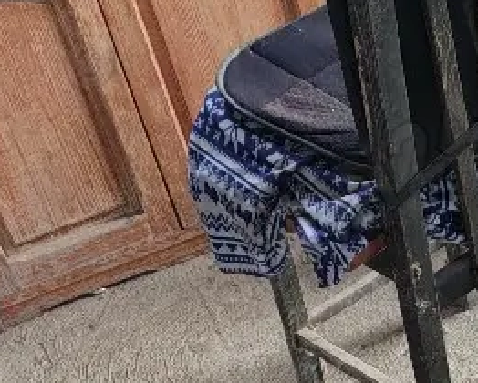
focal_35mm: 93
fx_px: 1317
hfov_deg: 19.8
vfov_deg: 14.7
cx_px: 513
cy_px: 668
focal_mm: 4.71
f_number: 1.7
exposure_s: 1/50.3
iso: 679
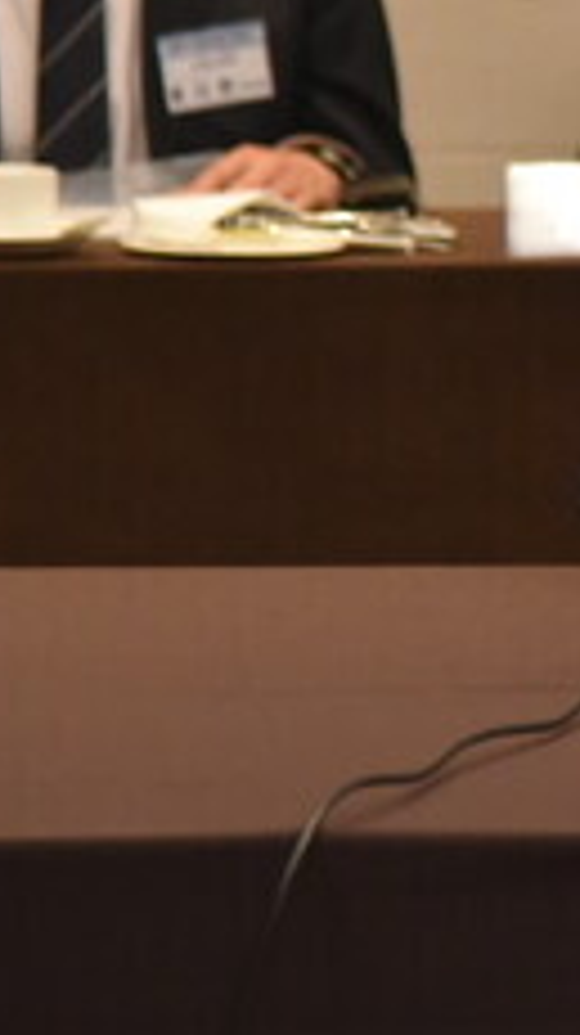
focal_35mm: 335
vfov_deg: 6.4
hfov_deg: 3.6
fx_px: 9179
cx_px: 1151
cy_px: 146
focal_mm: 105
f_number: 4
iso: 4000
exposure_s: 1/60
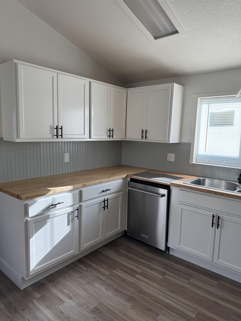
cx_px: 120
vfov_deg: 71.6
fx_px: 223
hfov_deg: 56.8
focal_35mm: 24
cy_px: 160
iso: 80
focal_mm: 6.76
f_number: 1.78
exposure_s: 1/167
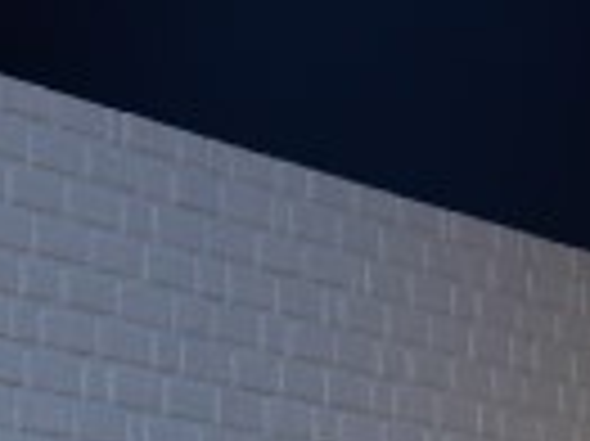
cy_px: 938
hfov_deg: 9.3
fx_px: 3610
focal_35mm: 212
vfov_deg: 6.7
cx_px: 342
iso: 1000
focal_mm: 36
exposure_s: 1/80
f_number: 5.6
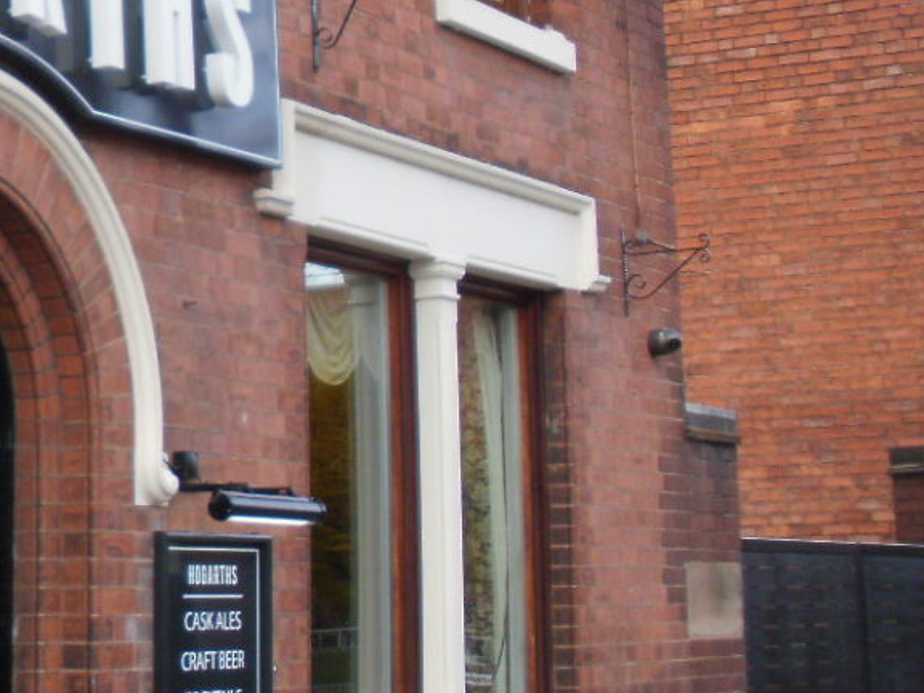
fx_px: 2563
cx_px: -268
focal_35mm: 96
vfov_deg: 15.3
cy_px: 117
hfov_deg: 19.0
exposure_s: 1/160
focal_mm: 6.3
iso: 100
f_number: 5.6
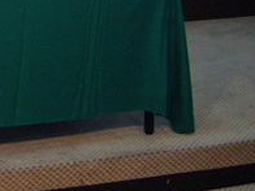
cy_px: -101
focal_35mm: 121
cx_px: -85
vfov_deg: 11.7
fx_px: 891
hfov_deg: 15.4
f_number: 2.9
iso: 141
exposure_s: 1/20
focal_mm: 6.2
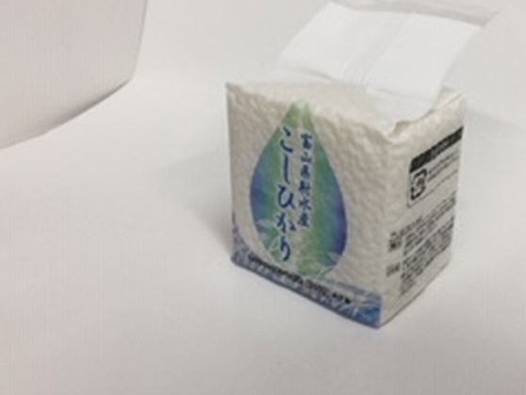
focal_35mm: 39
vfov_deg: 36.8
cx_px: 338
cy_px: 165
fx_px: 593
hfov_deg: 47.3
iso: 32
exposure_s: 1/40
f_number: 2.2
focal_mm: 4.15
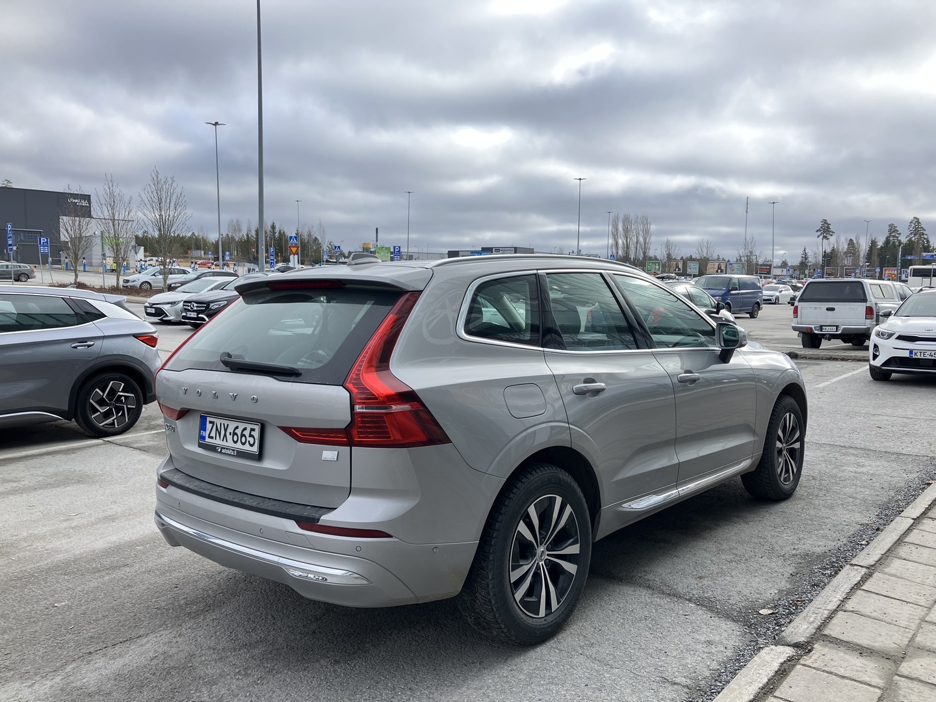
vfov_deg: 49.7
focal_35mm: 28
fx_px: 757
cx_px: 468
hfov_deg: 63.4
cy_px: 351
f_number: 1.8
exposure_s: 1/319
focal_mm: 3.99
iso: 32
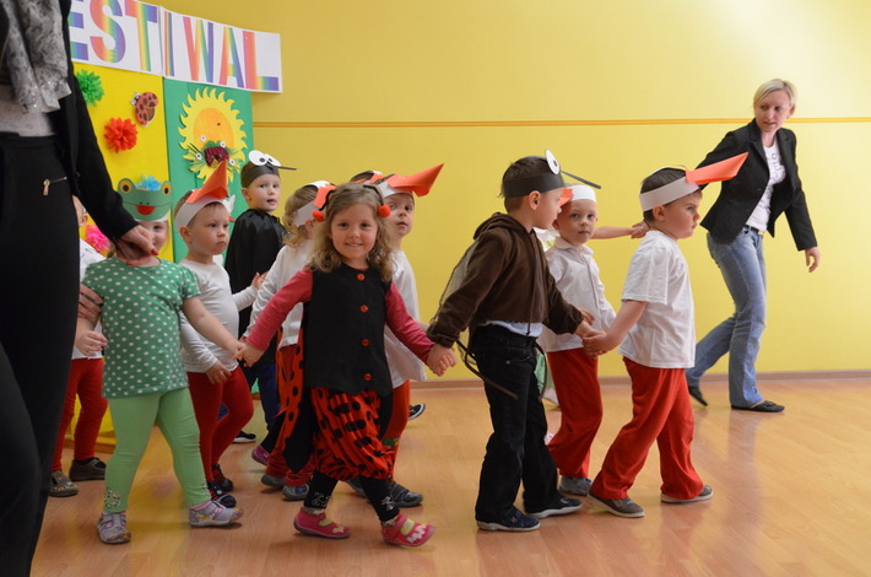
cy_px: 288
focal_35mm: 39
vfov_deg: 34.1
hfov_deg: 49.6
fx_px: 941
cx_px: 436
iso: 1600
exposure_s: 1/100
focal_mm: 26
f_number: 5
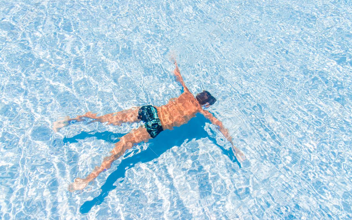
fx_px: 254
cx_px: 176
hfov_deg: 69.3
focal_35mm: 27
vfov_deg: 46.8
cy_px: 113
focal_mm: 17
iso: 100
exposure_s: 1/400
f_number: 7.1
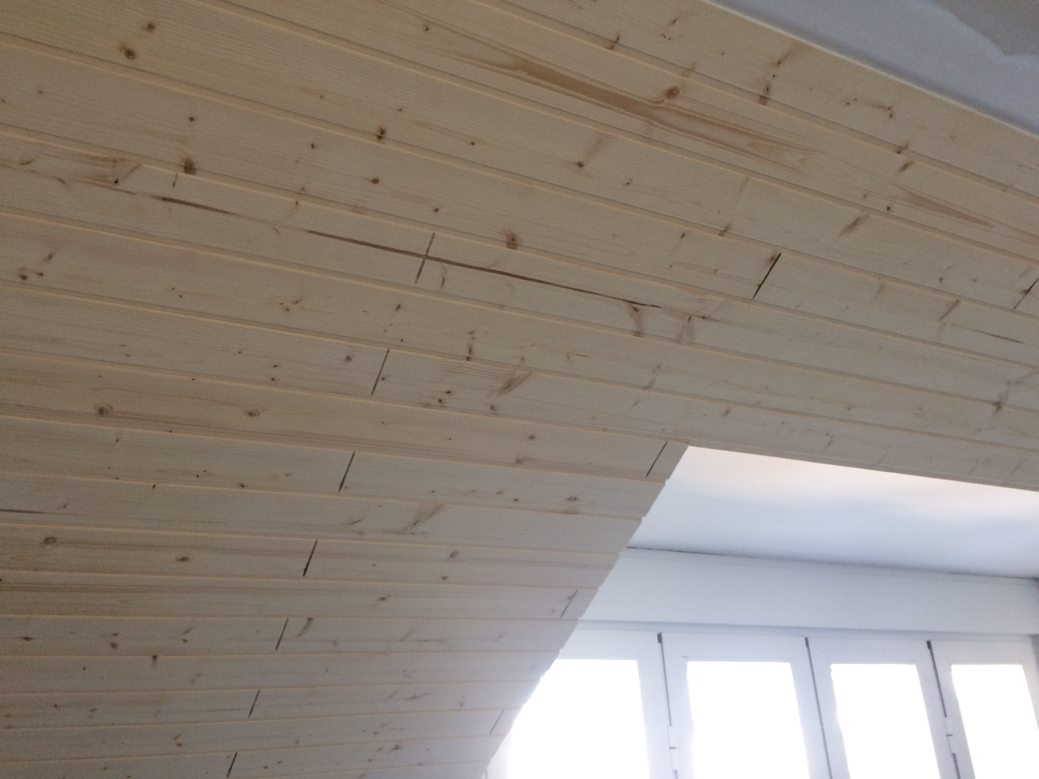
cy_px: 390
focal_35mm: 29
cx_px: 520
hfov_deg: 61.7
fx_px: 870
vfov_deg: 48.2
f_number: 2.2
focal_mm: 4.15
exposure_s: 1/33
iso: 50
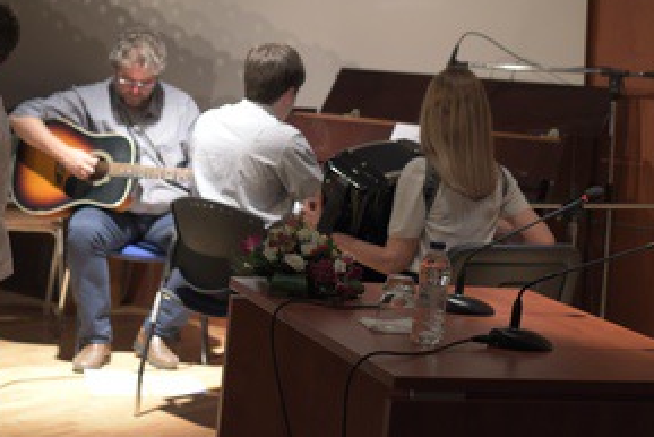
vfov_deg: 16.8
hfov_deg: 25.0
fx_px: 1472
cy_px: 104
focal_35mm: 81
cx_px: 296
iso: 1250
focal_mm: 50
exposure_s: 1/200
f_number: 4
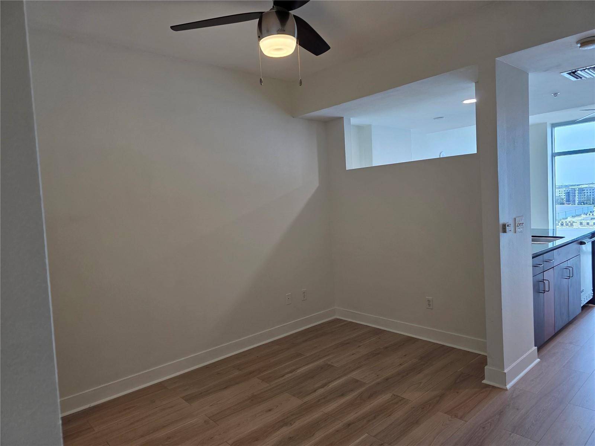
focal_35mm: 23
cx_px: 298
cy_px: 223
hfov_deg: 73.9
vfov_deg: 58.9
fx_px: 395
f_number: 1.7
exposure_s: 1/120
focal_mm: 6.3
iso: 160
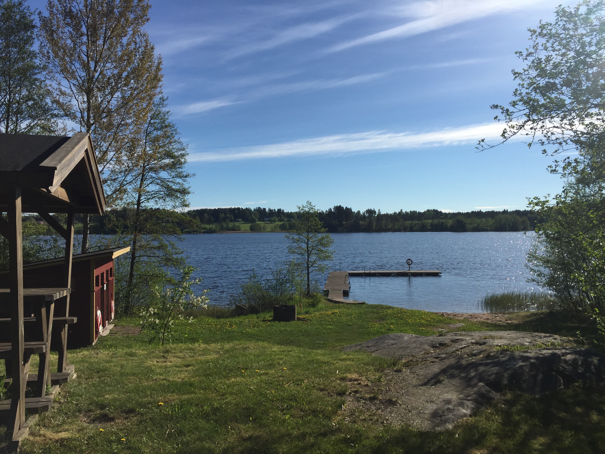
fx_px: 507
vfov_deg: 48.2
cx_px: 302
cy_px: 227
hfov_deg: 61.7
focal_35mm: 29
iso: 32
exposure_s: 1/3300
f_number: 2.2
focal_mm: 4.15
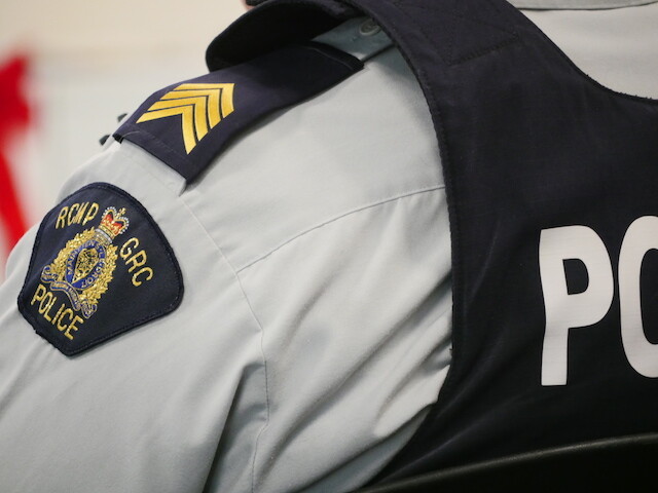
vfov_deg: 3.7
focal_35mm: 400
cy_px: 246
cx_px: 329
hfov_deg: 5.0
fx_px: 7603
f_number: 5.6
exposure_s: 1/30
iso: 3200
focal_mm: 200
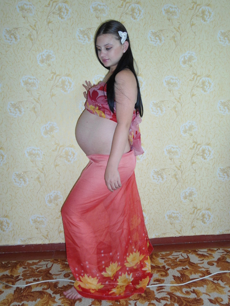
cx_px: 115
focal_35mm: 31
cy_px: 153
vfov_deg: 58.3
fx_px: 274
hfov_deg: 45.5
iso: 200
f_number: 3
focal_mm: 5.6
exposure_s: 1/100
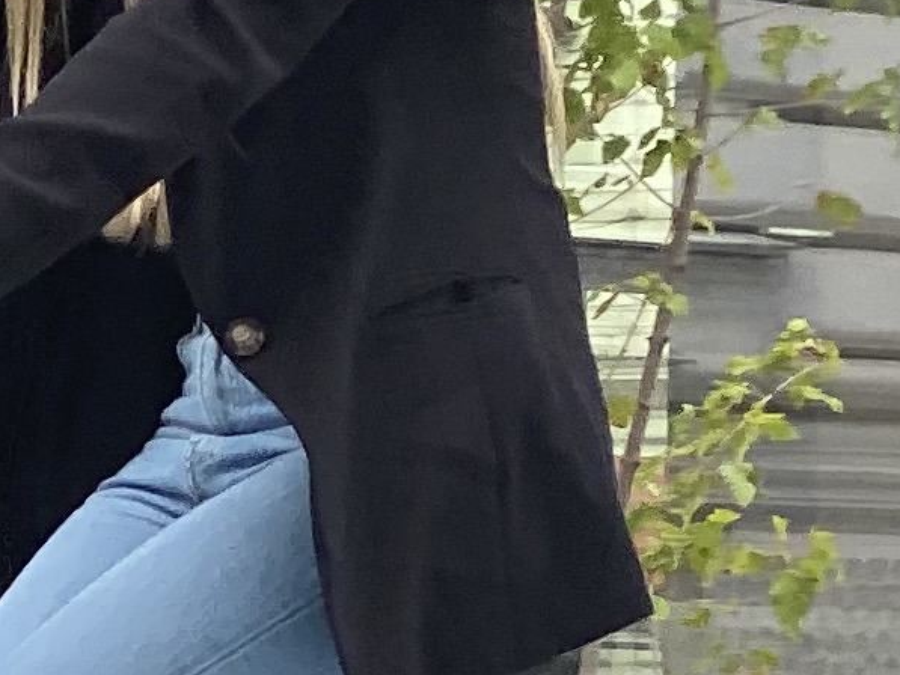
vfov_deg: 4.2
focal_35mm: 351
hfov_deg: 5.6
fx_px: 9128
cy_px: 570
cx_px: -3
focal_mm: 6
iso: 20
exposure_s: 1/169
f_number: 2
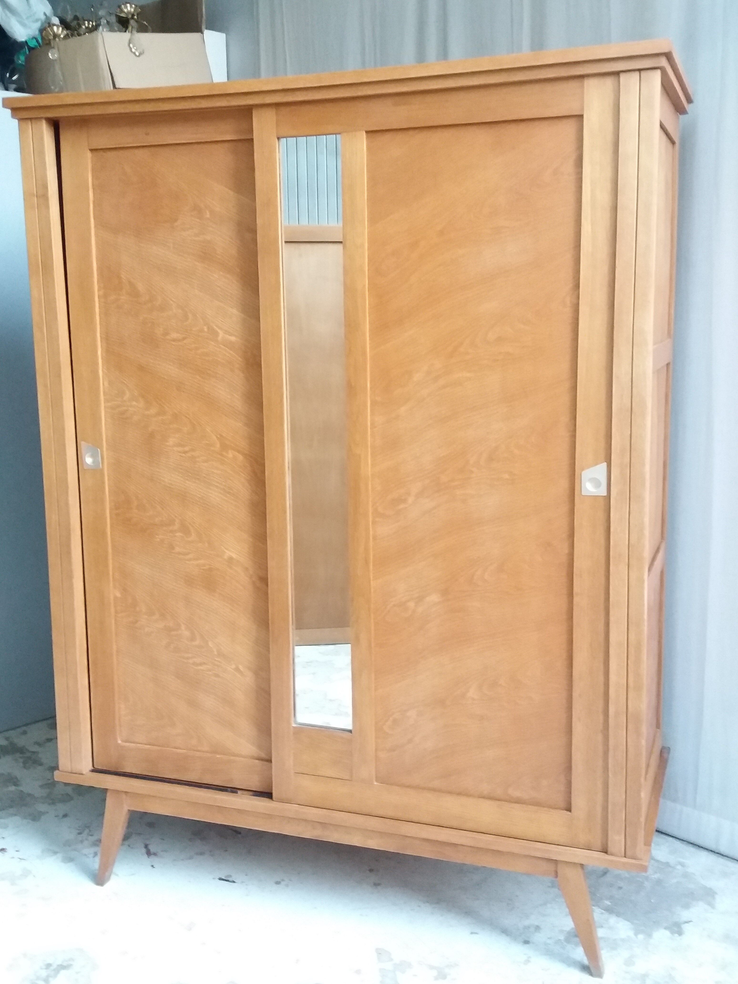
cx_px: 369
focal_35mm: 28
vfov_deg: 63.4
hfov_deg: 49.7
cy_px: 492
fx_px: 796
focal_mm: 3.7
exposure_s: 1/17
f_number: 1.9
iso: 320
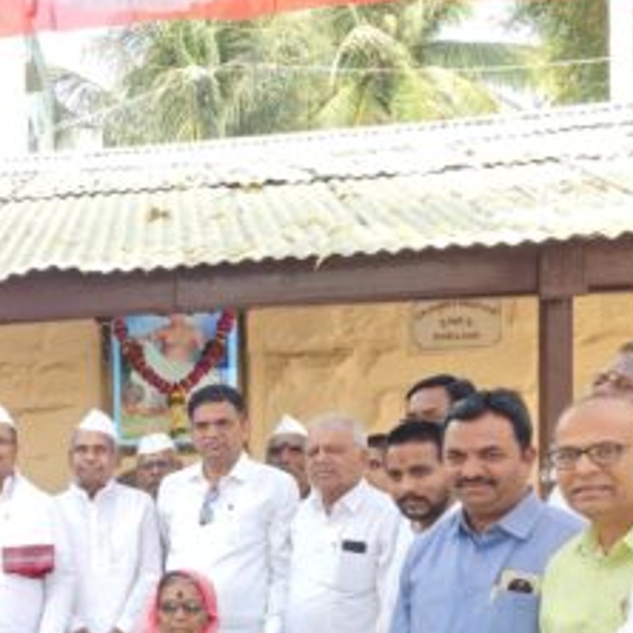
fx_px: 1262
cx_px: -64
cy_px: 505
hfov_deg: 26.0
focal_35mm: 61
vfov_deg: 27.6
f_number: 1.7
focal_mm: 6.3
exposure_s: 1/180
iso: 25
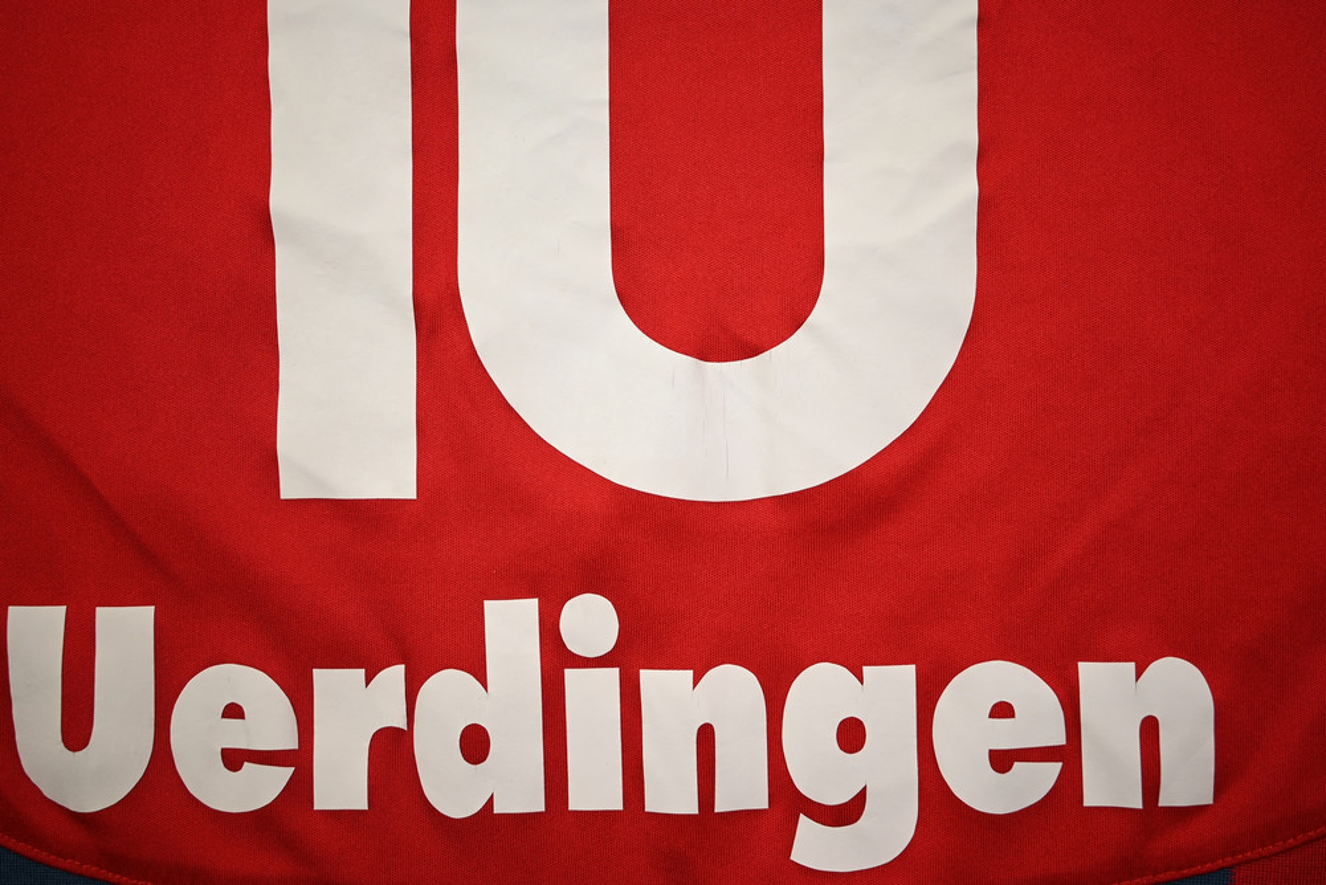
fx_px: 1253
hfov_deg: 55.8
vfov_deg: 38.9
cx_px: 663
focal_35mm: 34
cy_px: 442
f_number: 5
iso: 200
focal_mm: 34
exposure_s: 1/125
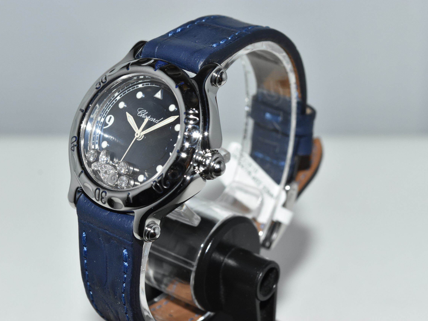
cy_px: 161
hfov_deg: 26.5
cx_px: 234
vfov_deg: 20.0
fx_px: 909
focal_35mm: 74
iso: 1800
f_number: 11
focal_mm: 45
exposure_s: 1/80
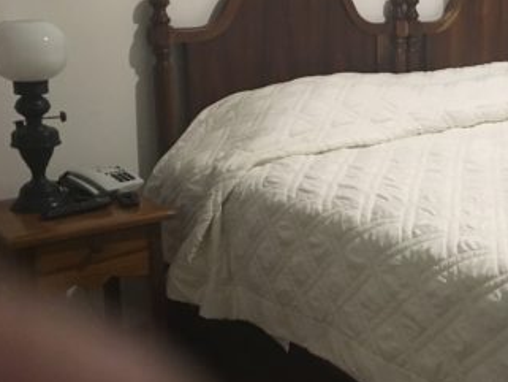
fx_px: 822
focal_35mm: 56
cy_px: 151
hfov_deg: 32.2
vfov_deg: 26.1
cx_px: 481
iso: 250
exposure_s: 1/15
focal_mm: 4.15
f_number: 2.2
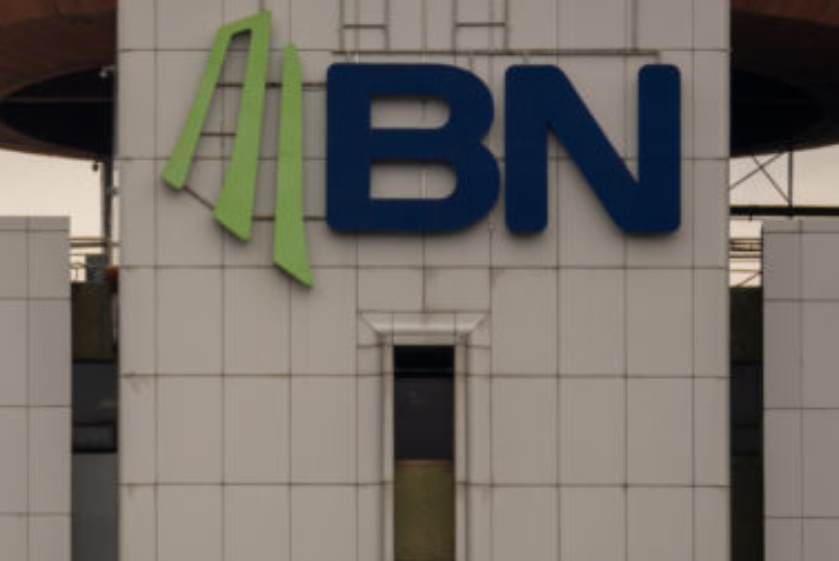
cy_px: 314
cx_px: 131
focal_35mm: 1221
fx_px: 28477
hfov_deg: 1.7
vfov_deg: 1.1
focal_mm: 400
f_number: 6.3
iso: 125
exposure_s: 1/500
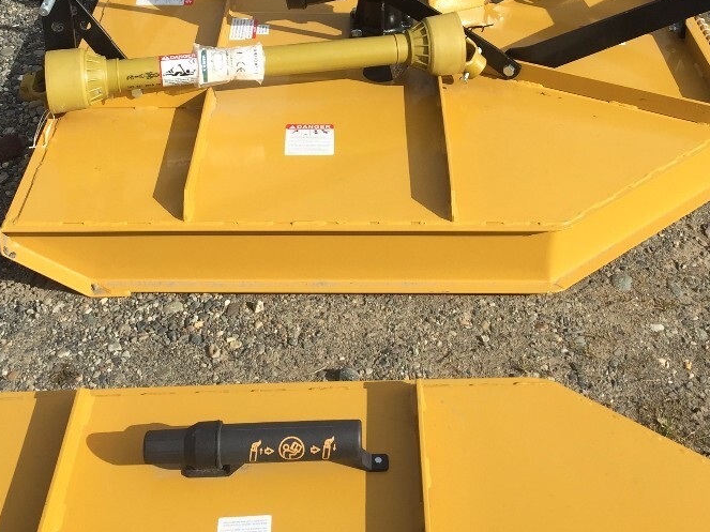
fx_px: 1148
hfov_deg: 34.4
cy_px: 19
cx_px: 367
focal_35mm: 56
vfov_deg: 25.0
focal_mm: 4.15
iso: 32
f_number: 2.2
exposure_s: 1/1883
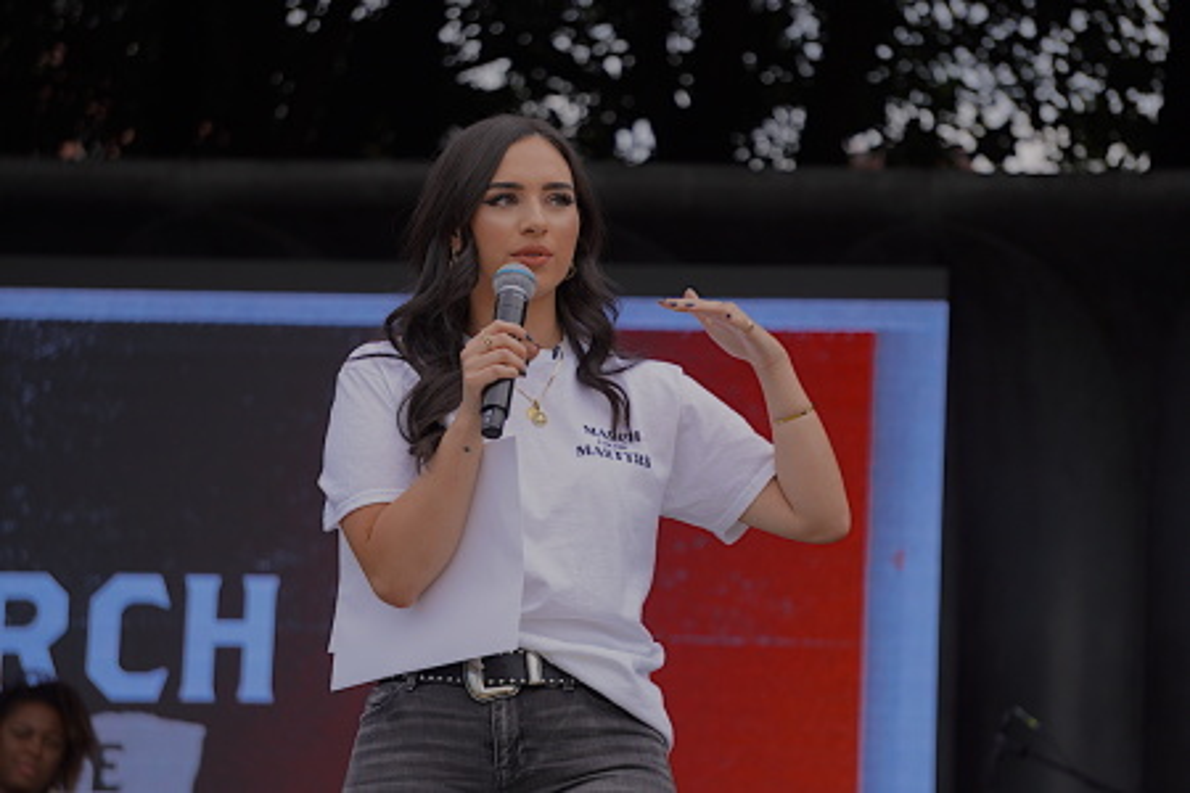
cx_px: 595
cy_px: 396
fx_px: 7139
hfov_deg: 9.5
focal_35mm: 216
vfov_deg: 6.4
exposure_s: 1/250
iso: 125
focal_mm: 144
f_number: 5.6
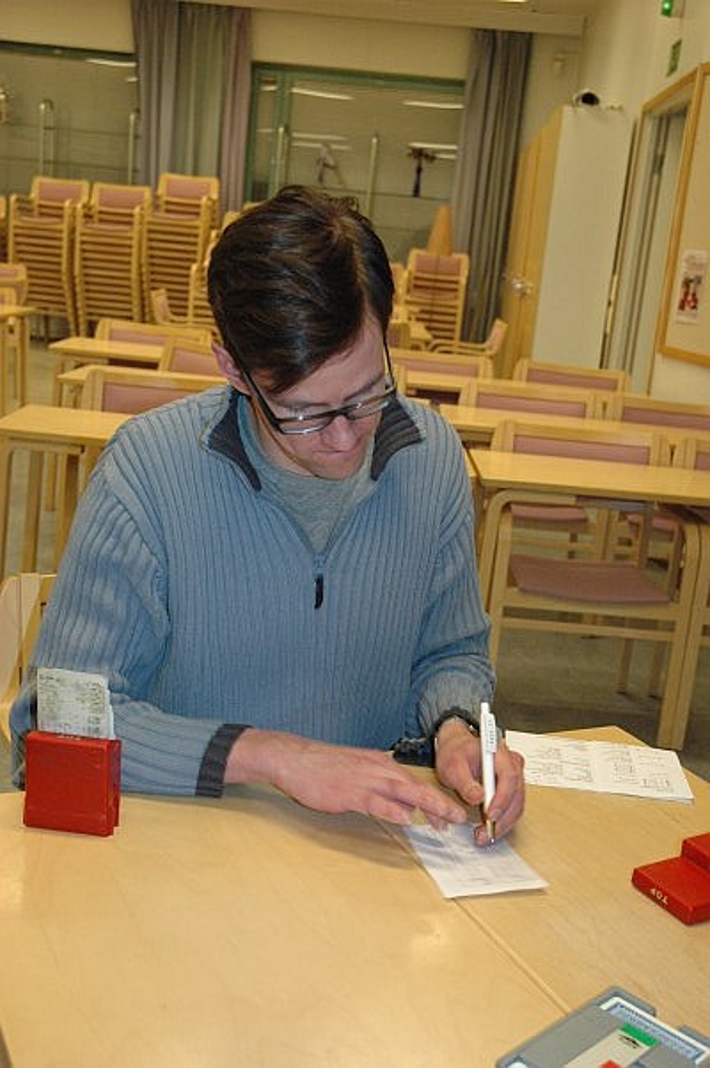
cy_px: 534
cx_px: 355
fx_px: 1290
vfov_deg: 45.0
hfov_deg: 30.8
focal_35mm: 44
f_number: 5
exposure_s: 1/100
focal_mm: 29
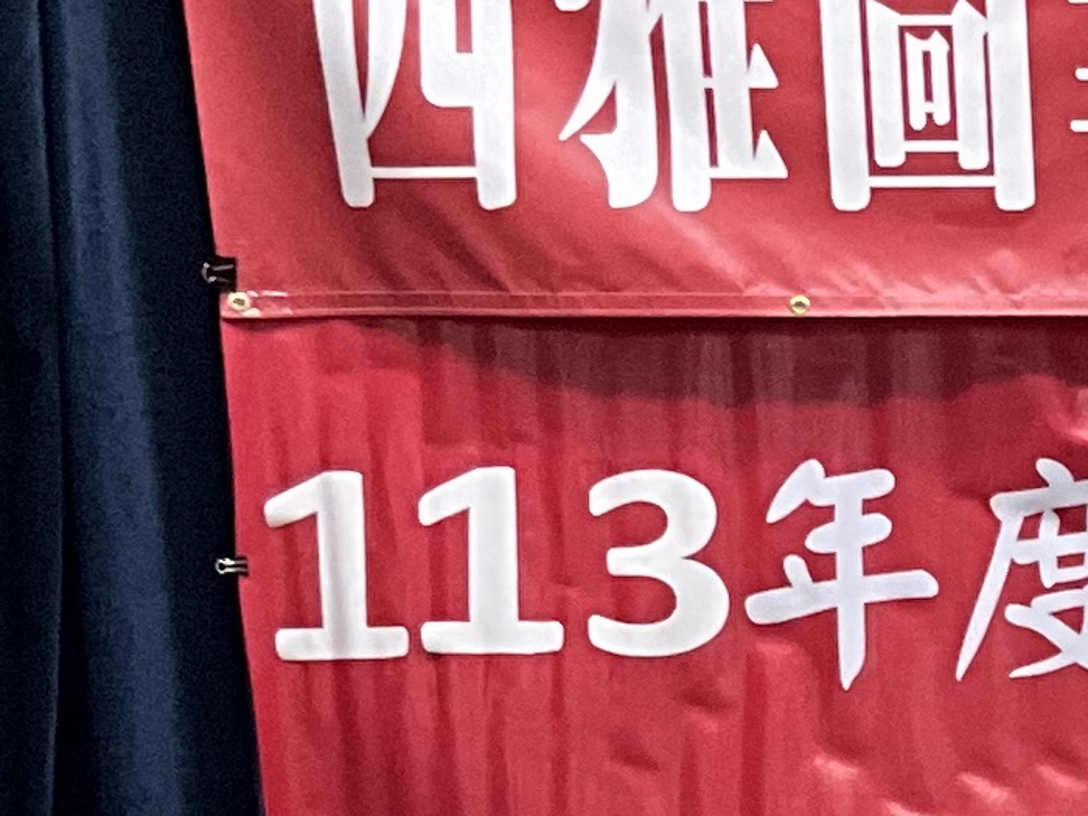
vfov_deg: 8.5
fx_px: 5249
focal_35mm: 167
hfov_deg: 11.2
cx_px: 1755
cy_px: 1505
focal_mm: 3
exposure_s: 1/60
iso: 100
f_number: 1.8
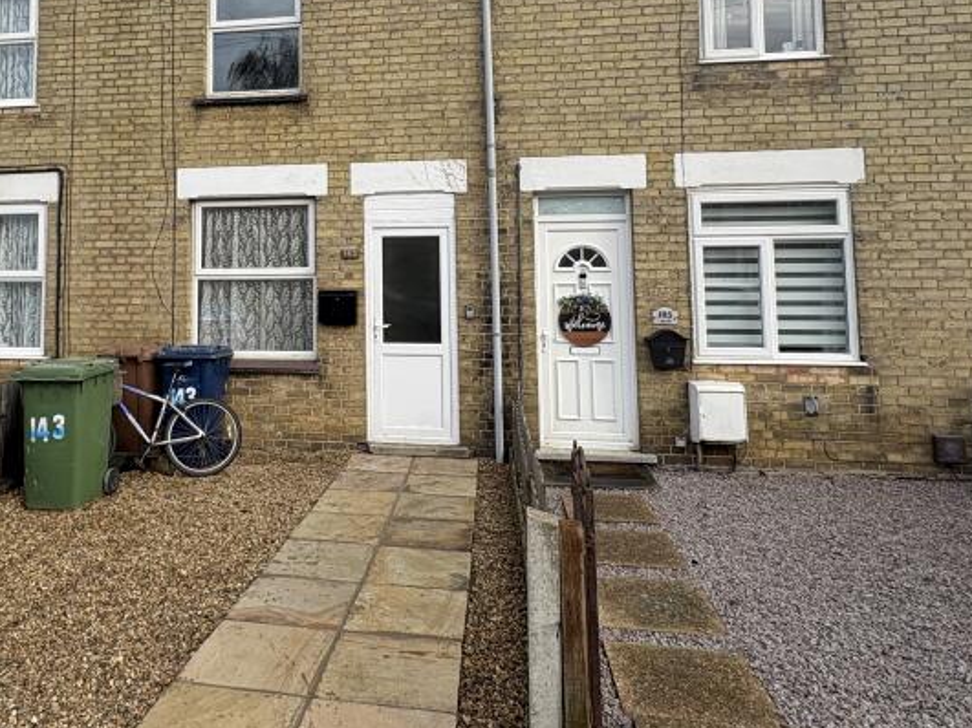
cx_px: 348
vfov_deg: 49.8
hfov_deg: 64.1
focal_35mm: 27
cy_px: 209
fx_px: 758
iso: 40
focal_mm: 2.22
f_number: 2.2
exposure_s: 1/664
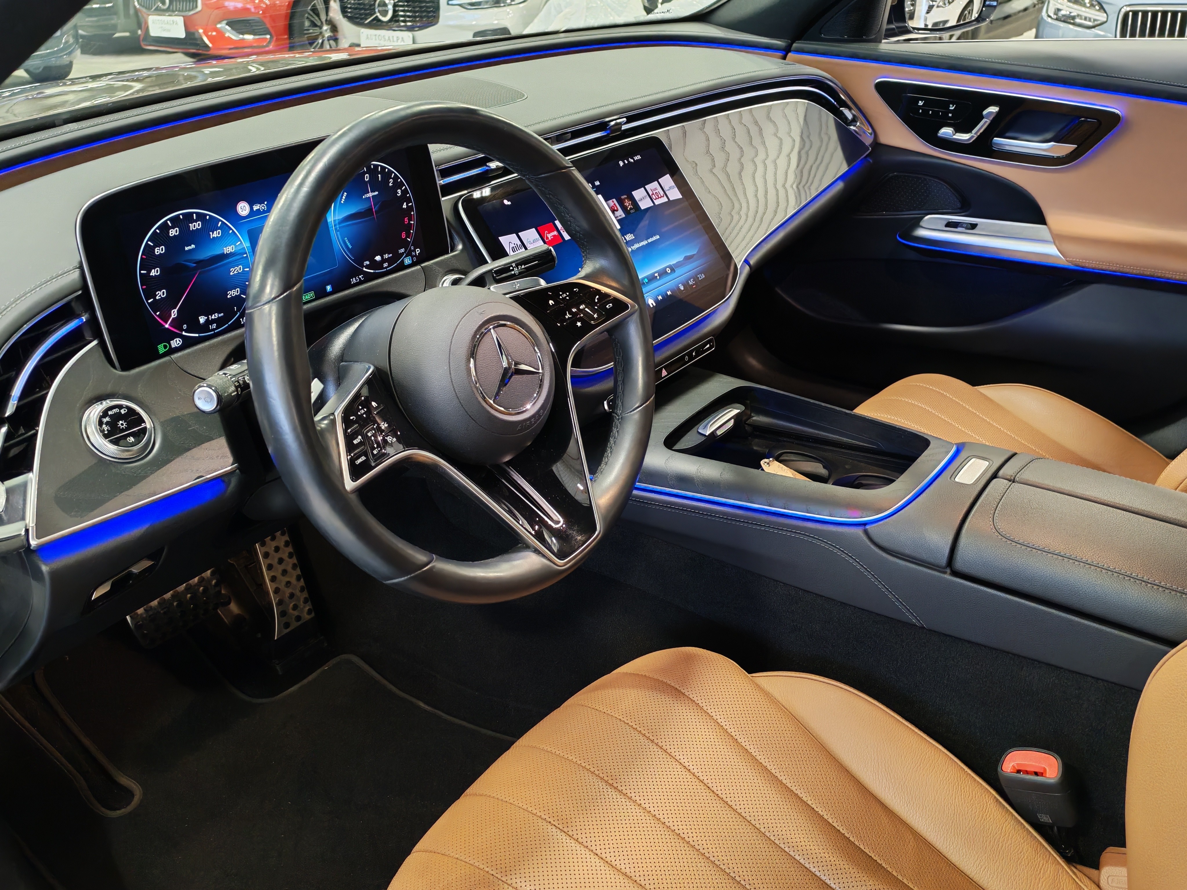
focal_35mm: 31
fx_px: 1063
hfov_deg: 58.4
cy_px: 445
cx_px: 594
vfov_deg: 45.4
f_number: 1.9
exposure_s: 1/50
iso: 1250
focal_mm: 6.12
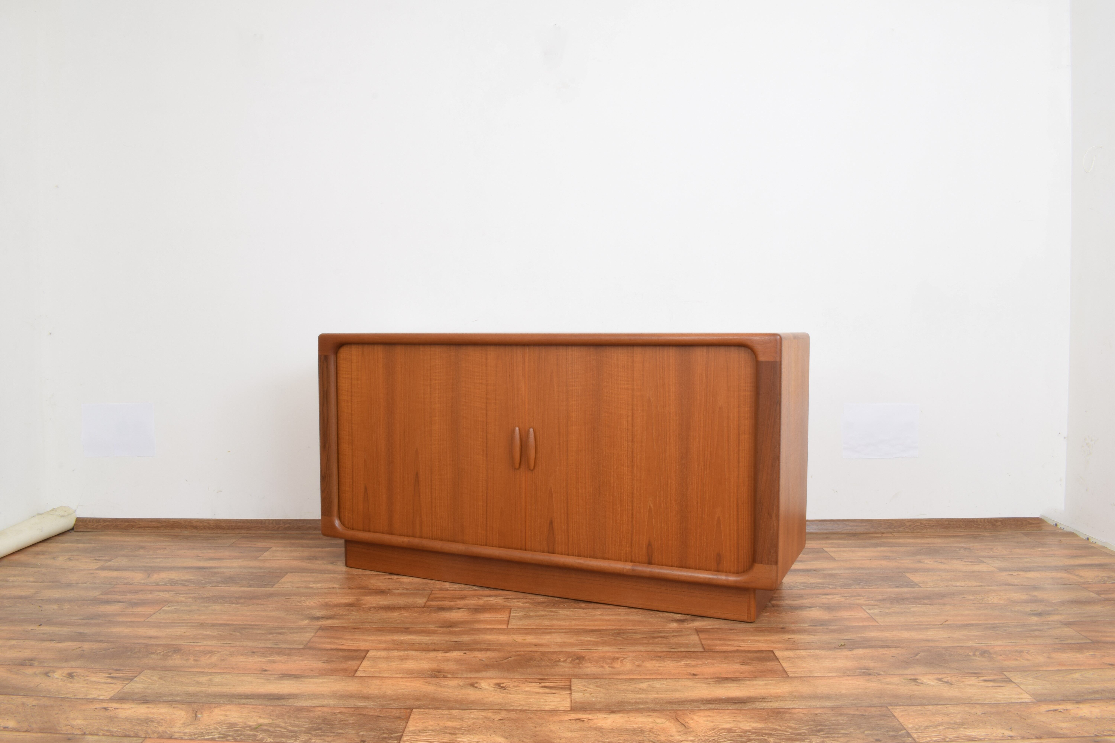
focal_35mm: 27
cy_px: 372
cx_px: 558
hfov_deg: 67.4
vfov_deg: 47.9
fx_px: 836
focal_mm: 18
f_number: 22
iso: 100
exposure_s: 4
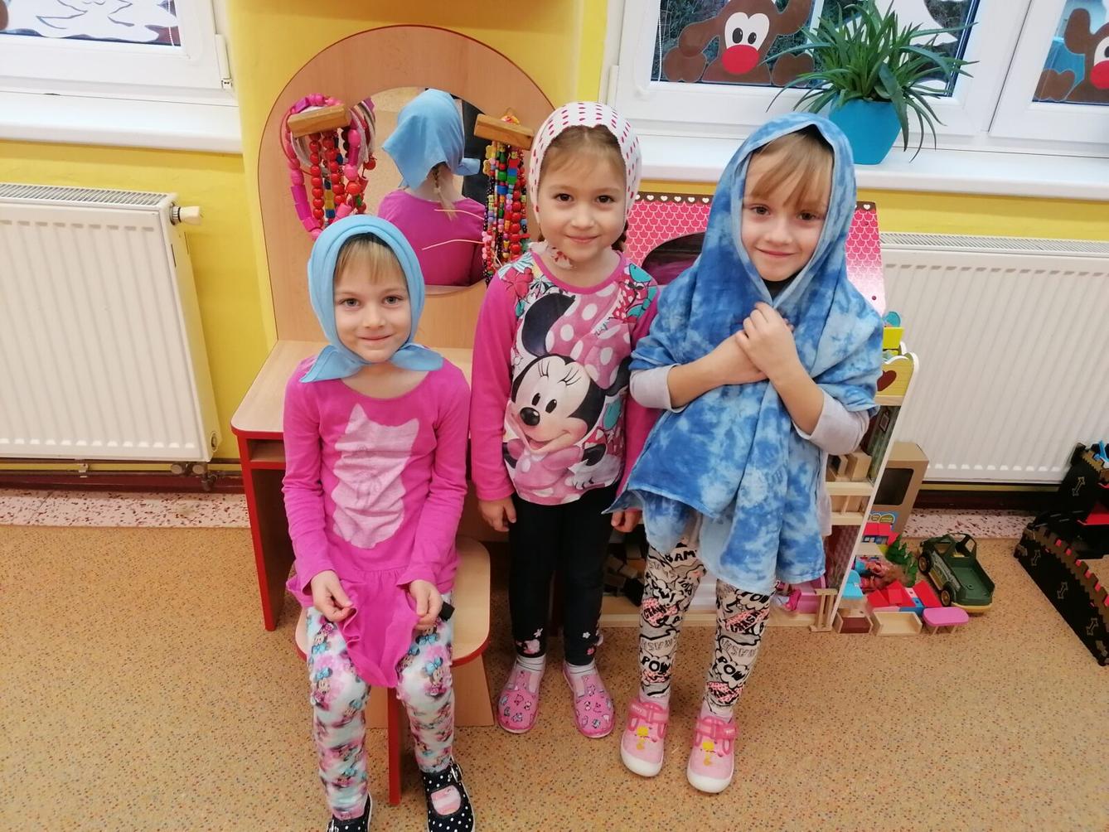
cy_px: 416
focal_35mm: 27
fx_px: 865
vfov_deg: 51.4
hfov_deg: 65.3
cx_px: 554
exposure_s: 1/100
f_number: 1.8
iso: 250
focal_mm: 4.75
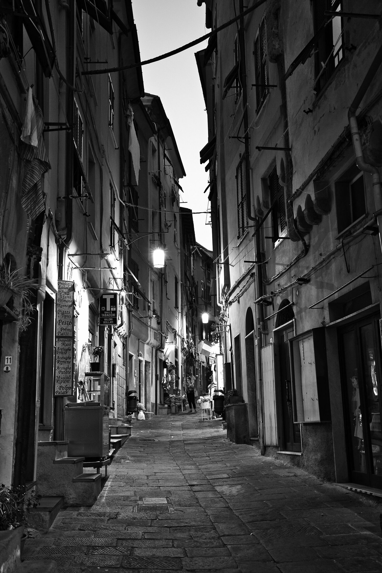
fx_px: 685
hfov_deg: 31.2
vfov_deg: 45.4
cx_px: 191
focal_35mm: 43
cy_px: 286
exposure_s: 1/25
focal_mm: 43
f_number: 4
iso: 1600
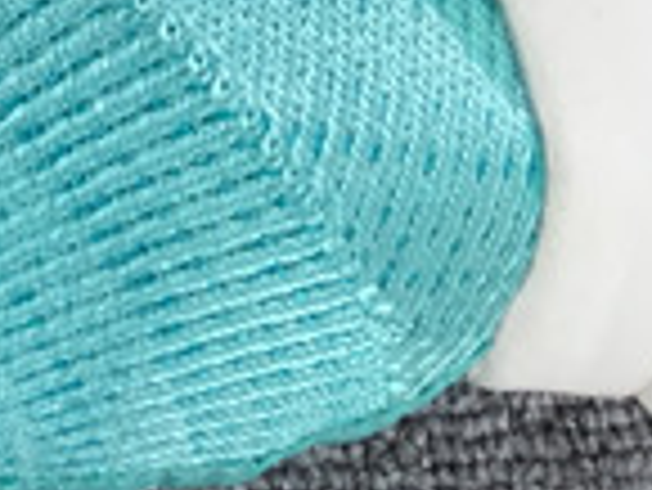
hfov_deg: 9.4
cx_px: -791
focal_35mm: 192
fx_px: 3619
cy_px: -650
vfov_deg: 7.3
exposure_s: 1/337
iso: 25
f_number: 2.4
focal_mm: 3.3
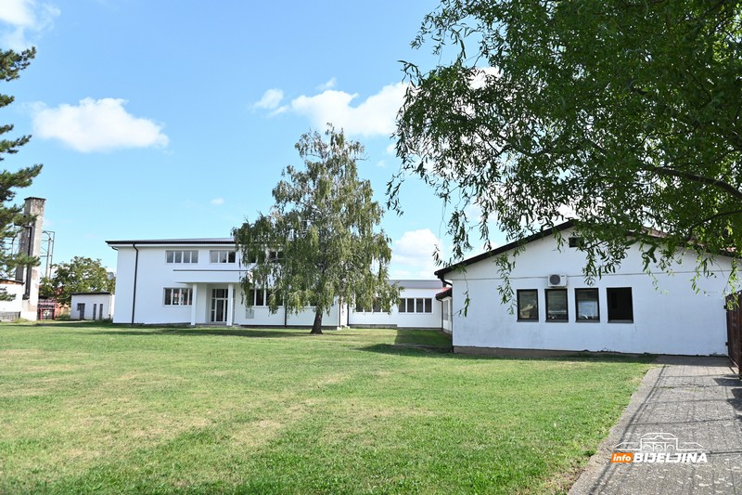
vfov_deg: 53.1
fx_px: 495
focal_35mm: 24
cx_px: 371
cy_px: 248
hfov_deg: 73.8
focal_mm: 24
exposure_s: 1/4000
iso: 1000
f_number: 4
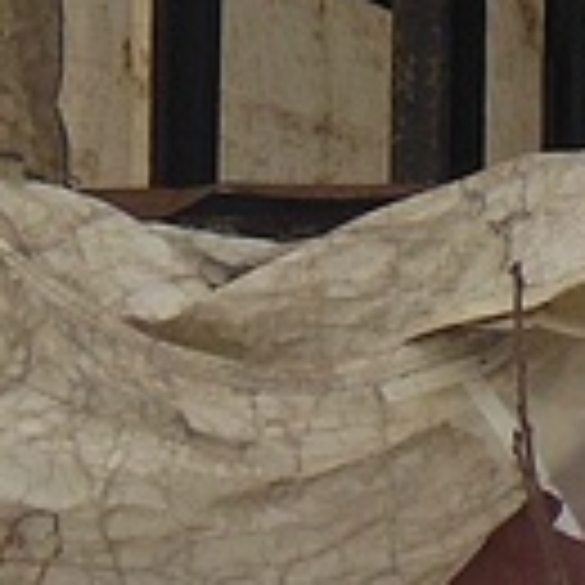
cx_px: 648
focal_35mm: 264
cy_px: -40
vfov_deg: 6.6
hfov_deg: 6.6
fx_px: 5048
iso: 125
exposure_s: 1/400
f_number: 3.6
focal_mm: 6.8
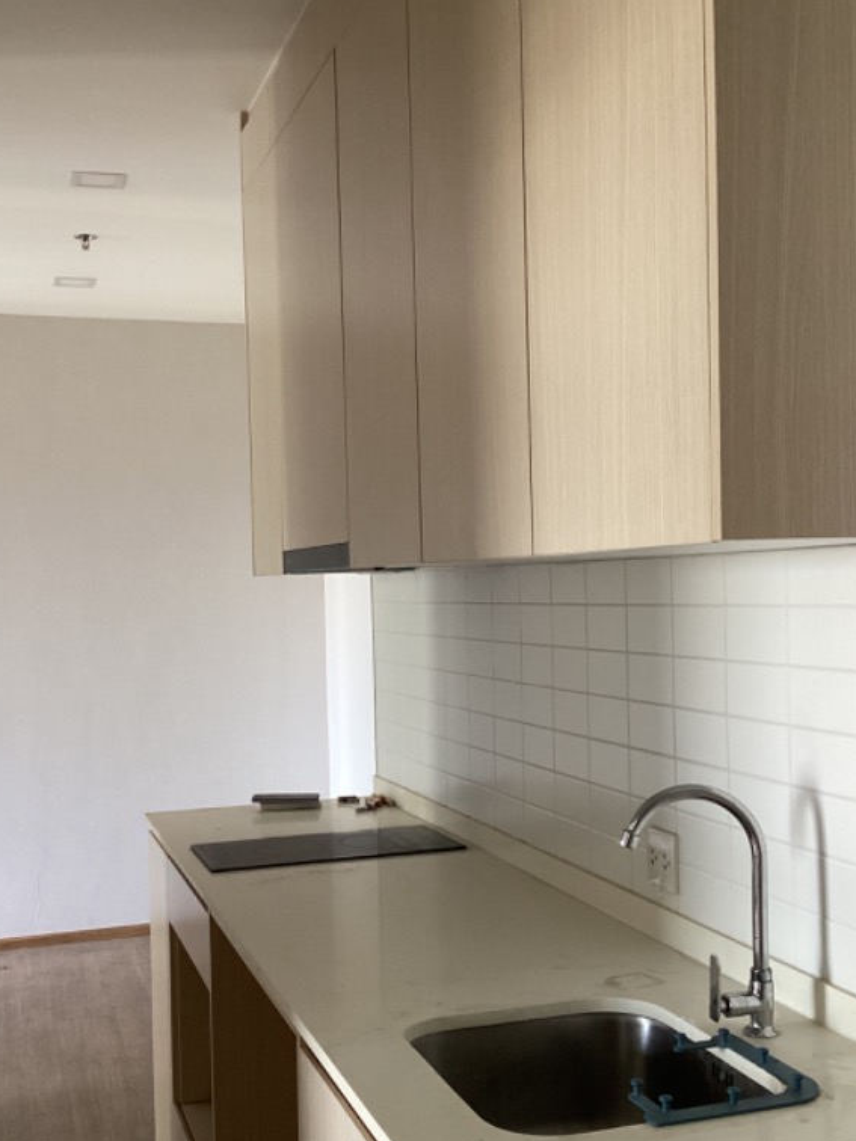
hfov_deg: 35.1
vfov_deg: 45.7
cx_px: 424
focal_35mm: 41
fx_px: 1352
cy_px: 610
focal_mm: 3.3
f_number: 2.4
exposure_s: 1/60
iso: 250
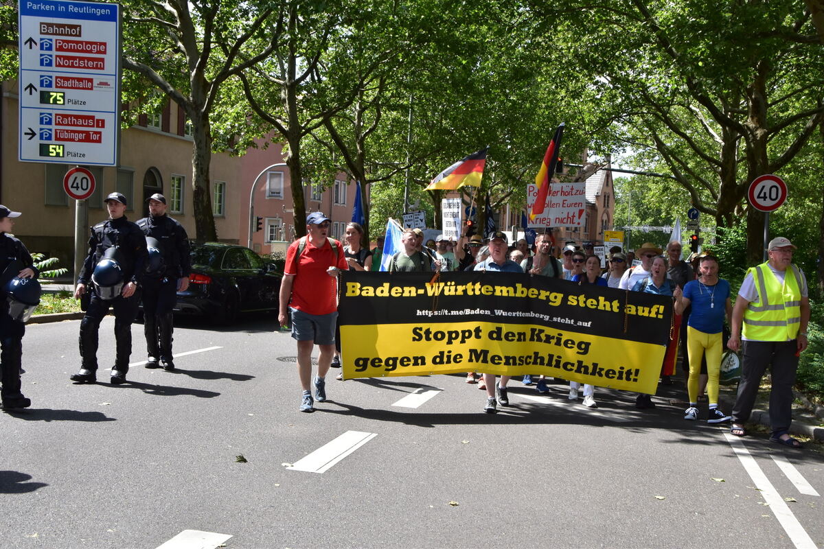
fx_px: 961
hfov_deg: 46.4
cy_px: 274
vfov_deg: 31.9
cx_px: 412
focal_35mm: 42
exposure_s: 1/250
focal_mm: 28
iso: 500
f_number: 13
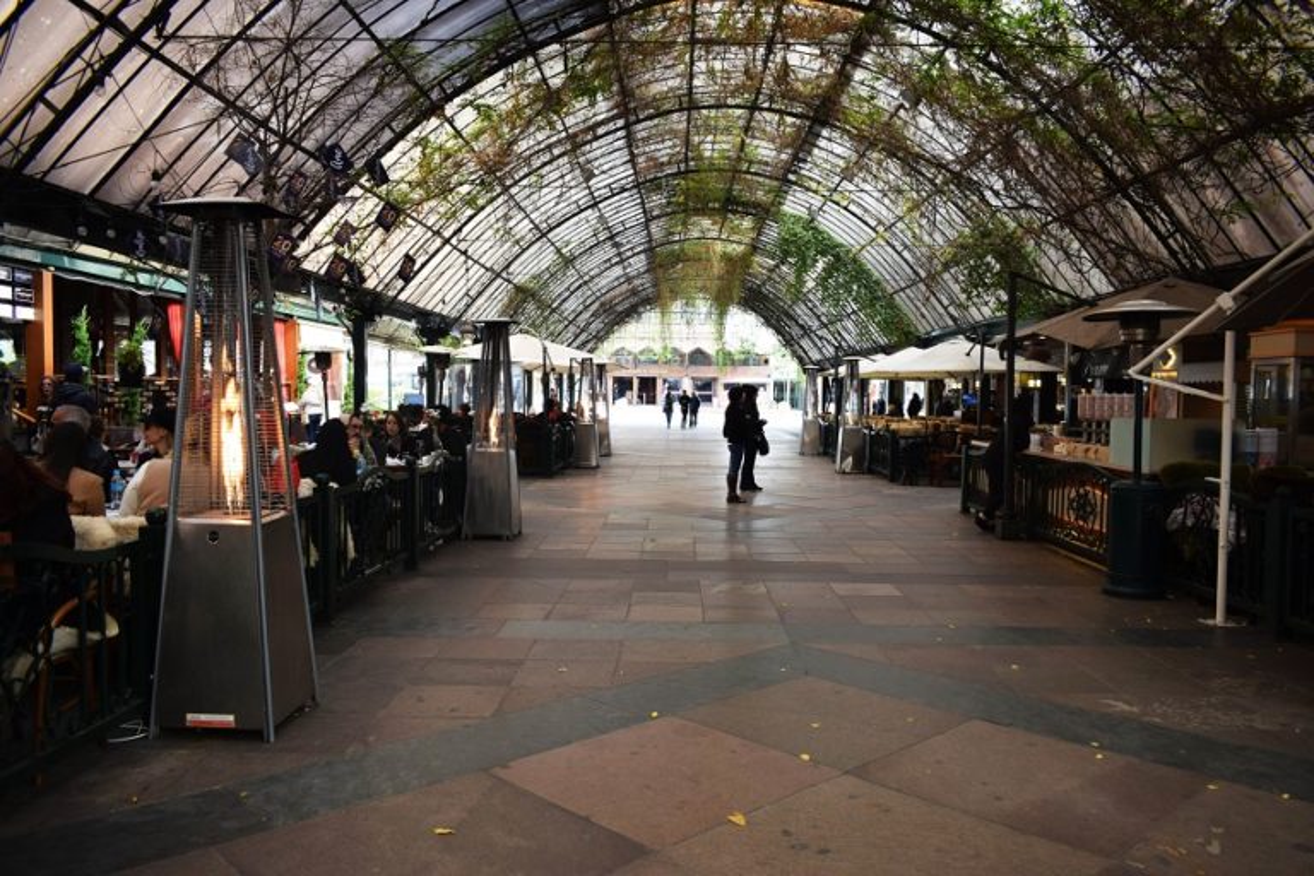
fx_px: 985
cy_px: 438
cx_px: 657
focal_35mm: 27
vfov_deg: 47.9
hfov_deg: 67.4
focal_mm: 18
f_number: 5
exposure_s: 1/100
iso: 400
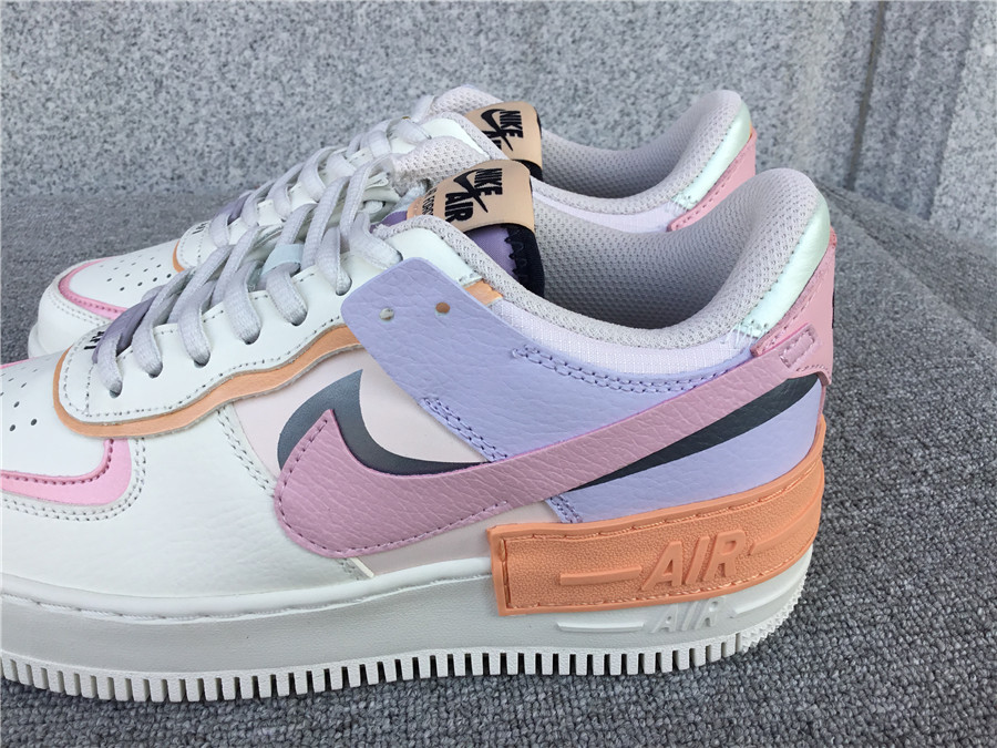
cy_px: 374
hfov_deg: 58.4
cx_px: 498
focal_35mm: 31
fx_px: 893
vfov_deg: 45.4
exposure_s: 1/295
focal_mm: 3.3
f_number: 2.4
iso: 25
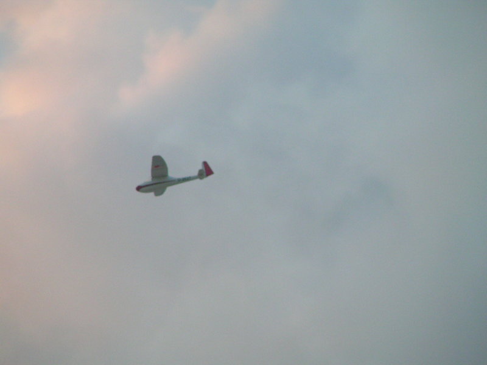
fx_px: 5346
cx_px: 244
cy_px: 182
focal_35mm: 380
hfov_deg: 5.2
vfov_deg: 3.9
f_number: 3.5
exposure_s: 1/200
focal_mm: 58
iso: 200
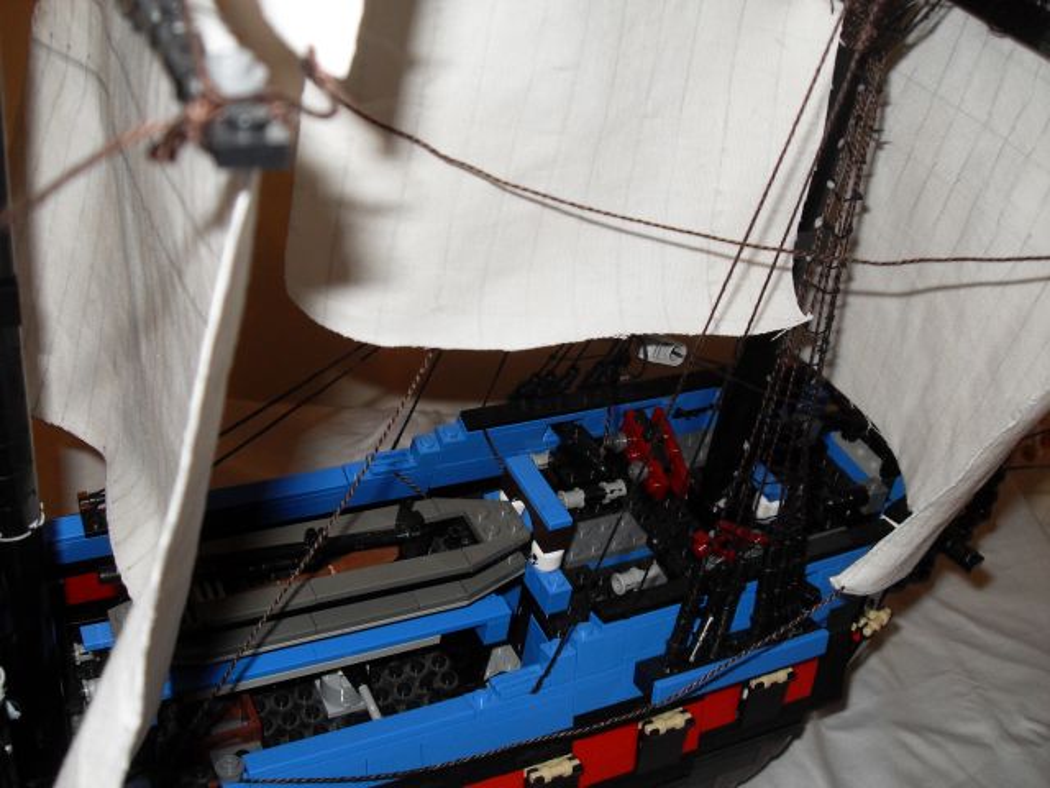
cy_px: 394
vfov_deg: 38.7
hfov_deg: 50.1
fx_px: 1122
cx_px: 525
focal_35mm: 37
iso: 100
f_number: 2.8
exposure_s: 1/45
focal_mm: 6.3
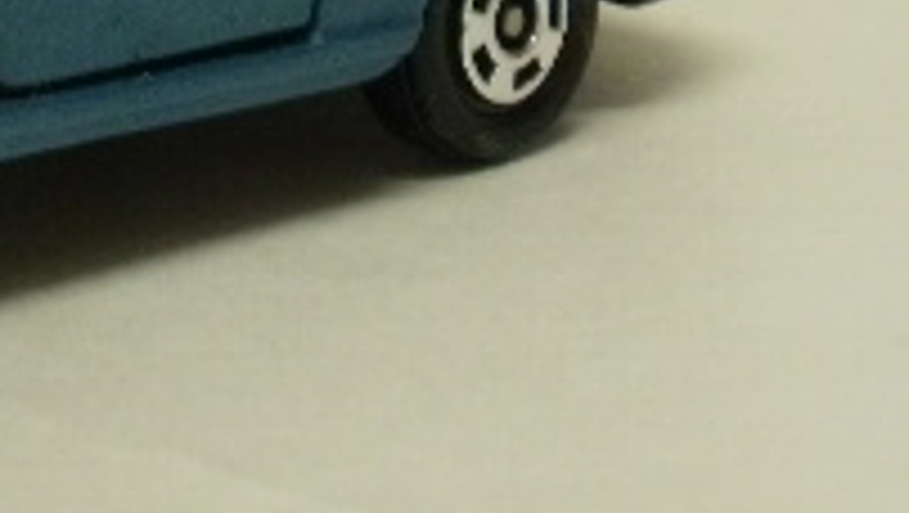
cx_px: -270
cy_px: -482
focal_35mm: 152
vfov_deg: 7.7
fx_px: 3667
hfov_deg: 13.6
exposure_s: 1/10
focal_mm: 7.7
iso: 125
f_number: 4
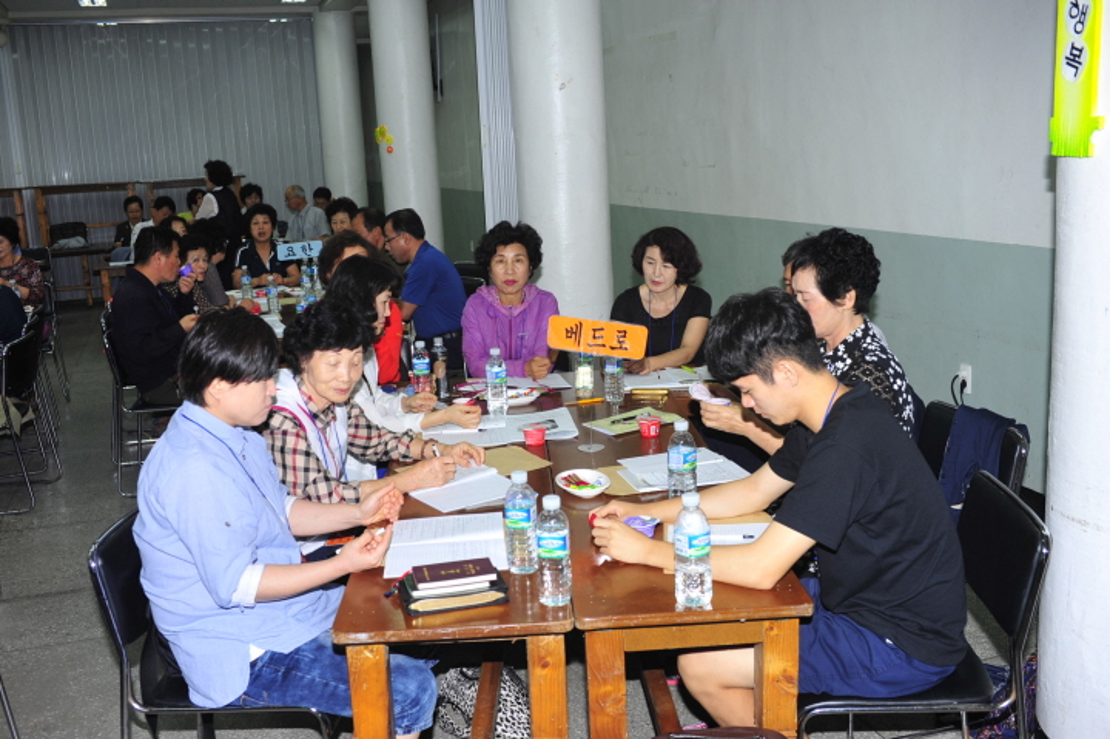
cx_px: 555
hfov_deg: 54.5
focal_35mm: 35
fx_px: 1078
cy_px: 370
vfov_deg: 37.8
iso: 200
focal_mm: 35
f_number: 5.6
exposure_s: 1/60
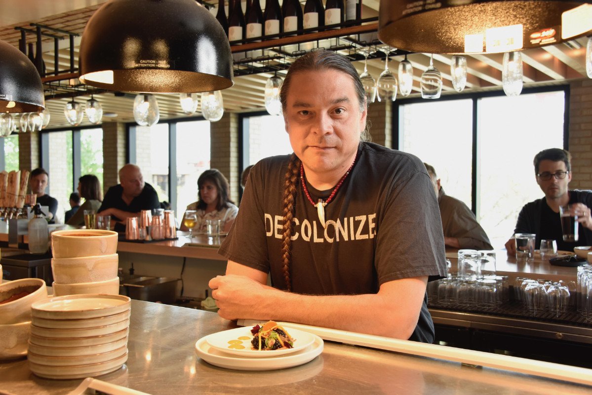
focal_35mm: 38
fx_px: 625
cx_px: 296
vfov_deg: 35.1
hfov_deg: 50.7
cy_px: 198
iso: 500
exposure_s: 1/30
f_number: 7.1
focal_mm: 38
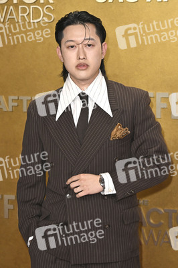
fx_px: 713
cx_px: 89
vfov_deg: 21.3
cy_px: 134
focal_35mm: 96
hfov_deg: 14.2
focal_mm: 96
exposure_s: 1/320
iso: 2500
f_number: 5.6
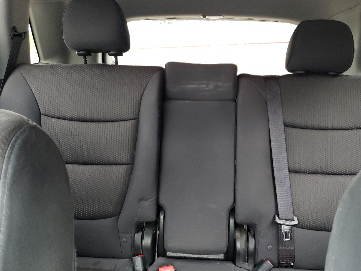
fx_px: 334
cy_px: 144
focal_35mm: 32
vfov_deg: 44.1
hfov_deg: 56.7
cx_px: 202
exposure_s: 1/60.2
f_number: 1.5
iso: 259
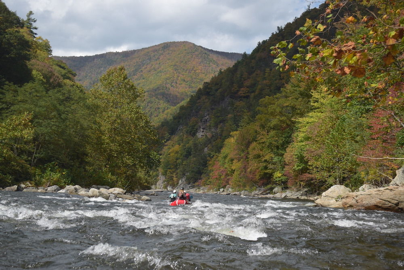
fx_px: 606
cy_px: 135
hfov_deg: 36.9
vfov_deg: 25.1
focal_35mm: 54
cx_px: 202
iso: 200
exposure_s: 1/1000
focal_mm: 36
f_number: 5
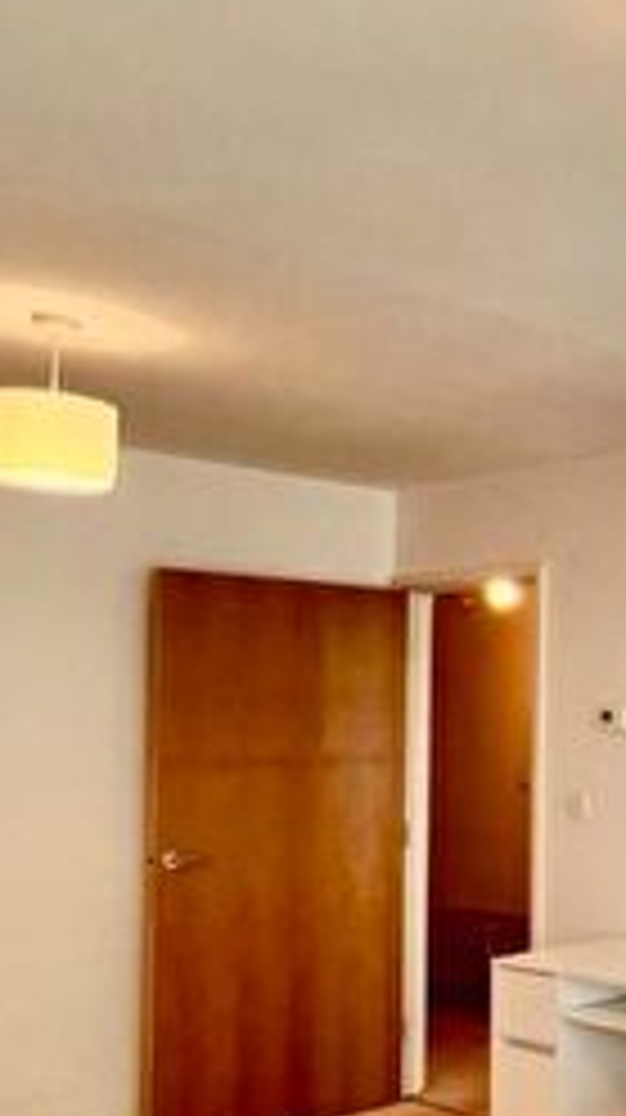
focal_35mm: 40
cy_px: 704
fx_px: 1184
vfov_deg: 50.0
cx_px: 1103
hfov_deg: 21.0
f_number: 1.8
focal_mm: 1.57
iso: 100
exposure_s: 1/100
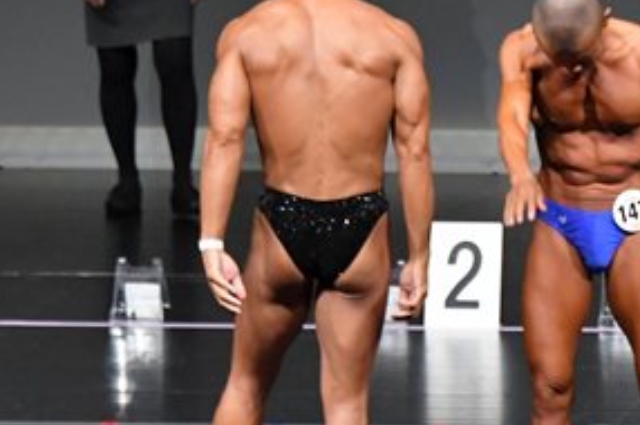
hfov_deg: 3.5
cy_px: 161
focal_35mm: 588
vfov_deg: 2.3
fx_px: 10441
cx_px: 753
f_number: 5.6
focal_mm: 145
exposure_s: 1/400
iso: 5000
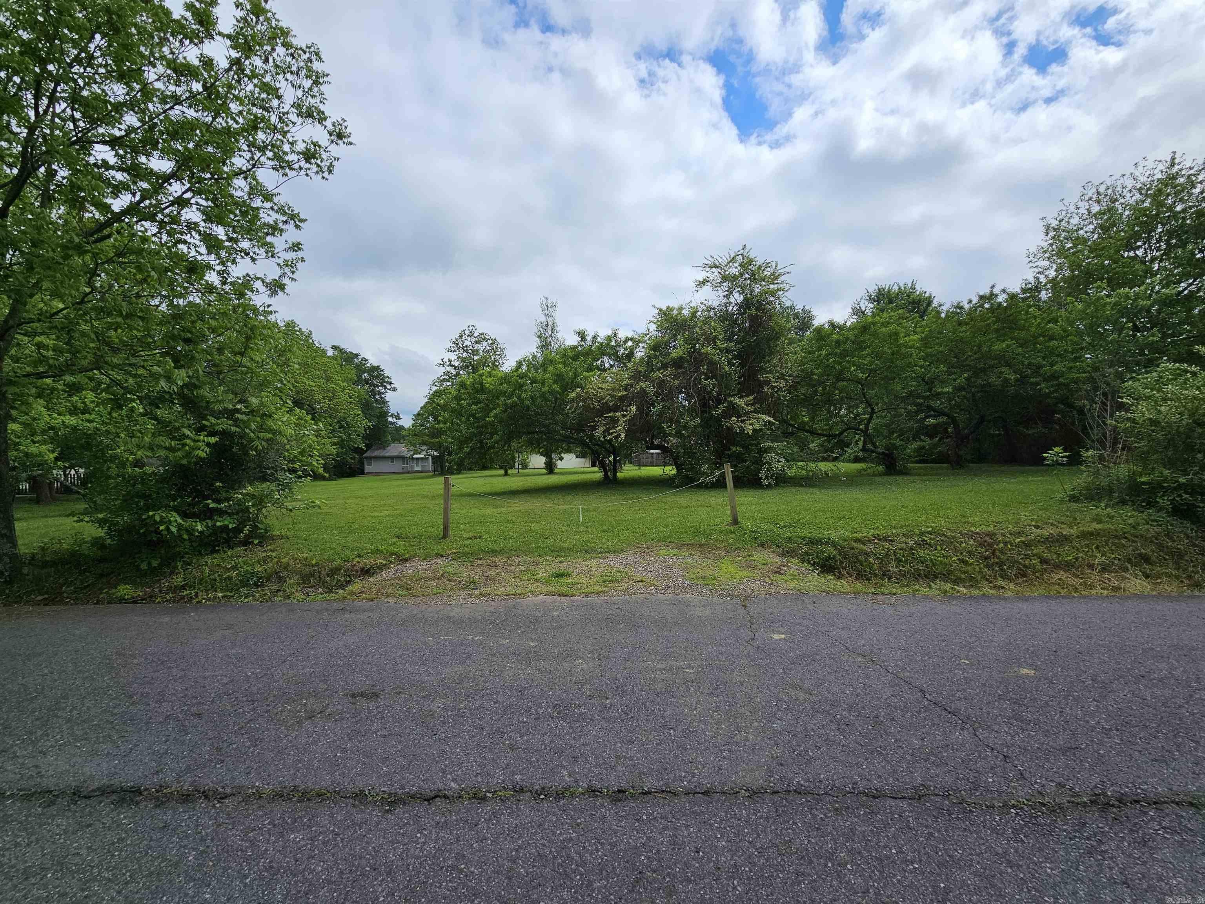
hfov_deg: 106.2
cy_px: 452
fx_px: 453
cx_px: 602
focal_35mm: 13
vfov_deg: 89.9
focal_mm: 2.2
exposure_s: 1/3026
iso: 50
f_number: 2.2
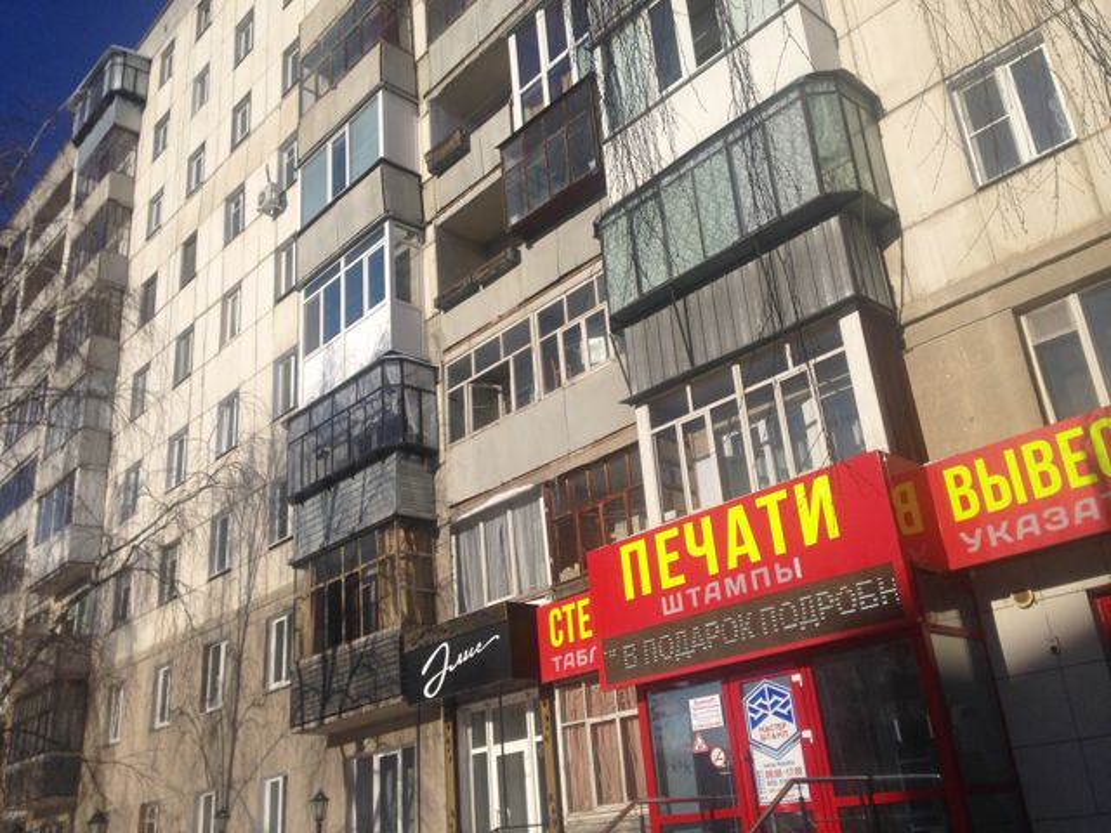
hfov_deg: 55.4
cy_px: 416
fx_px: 1059
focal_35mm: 33
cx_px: 556
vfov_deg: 42.9
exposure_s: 1/3390
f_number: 2.4
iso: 50
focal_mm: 4.12
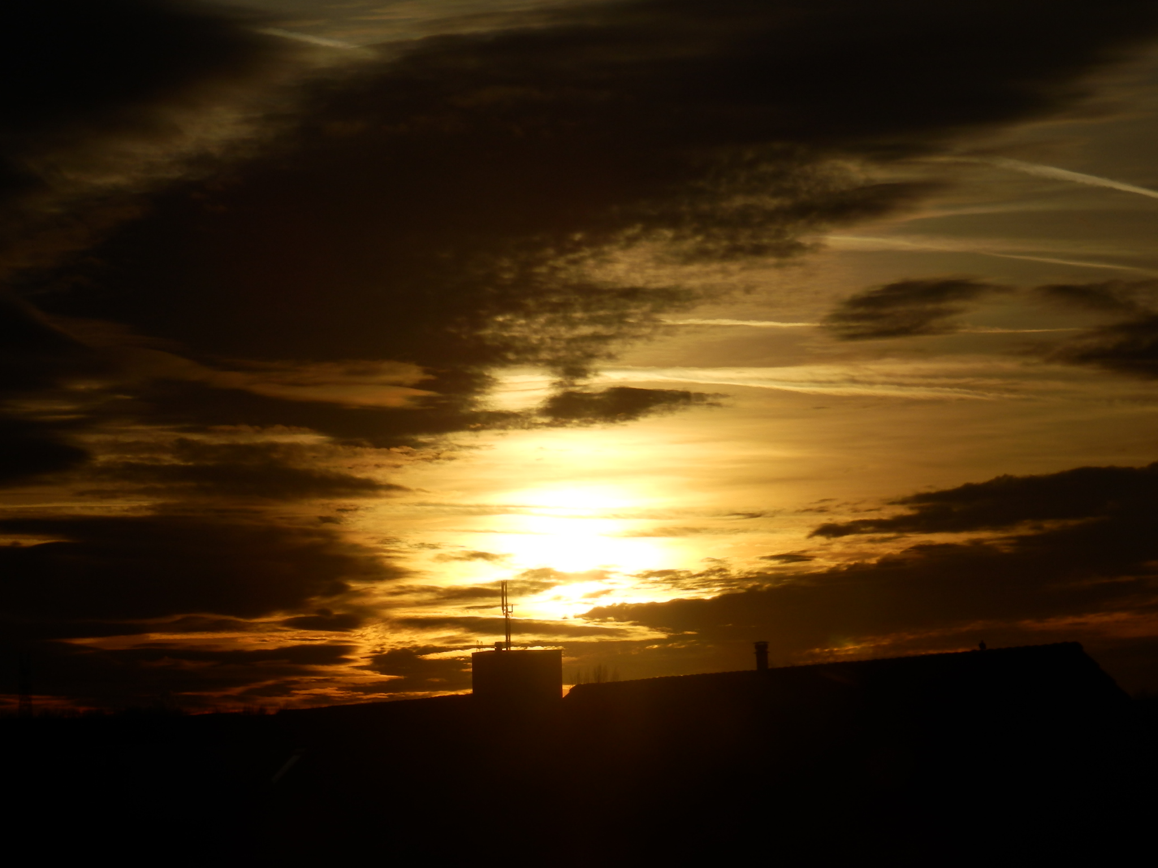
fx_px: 5152
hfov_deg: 12.8
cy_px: 434
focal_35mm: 154
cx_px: 579
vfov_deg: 9.6
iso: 80
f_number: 15.6
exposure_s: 1/400
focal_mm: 27.5
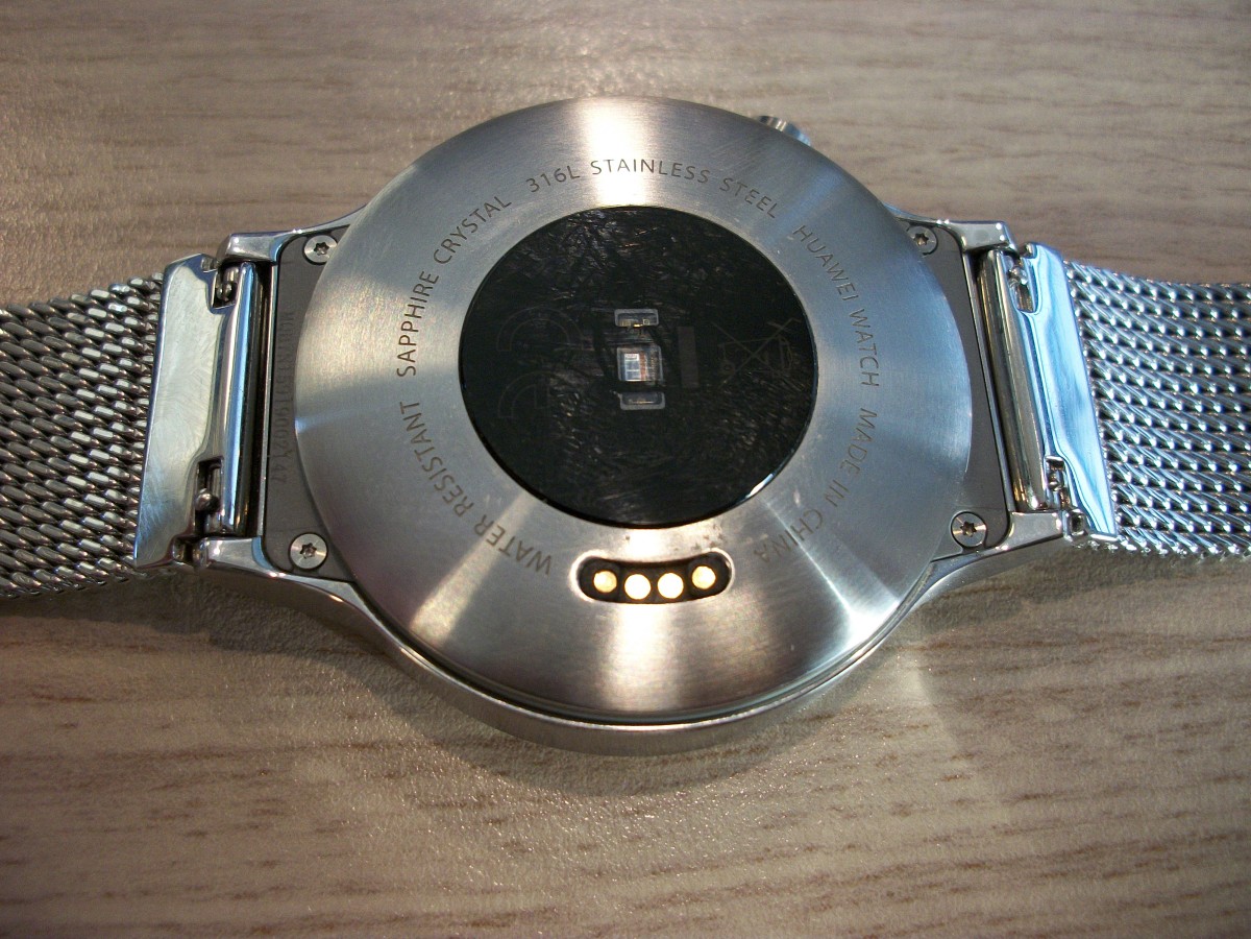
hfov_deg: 52.6
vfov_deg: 40.7
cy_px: 470
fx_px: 1265
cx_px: 626
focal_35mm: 35
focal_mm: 6.3
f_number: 3.1
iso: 138
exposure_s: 1/60
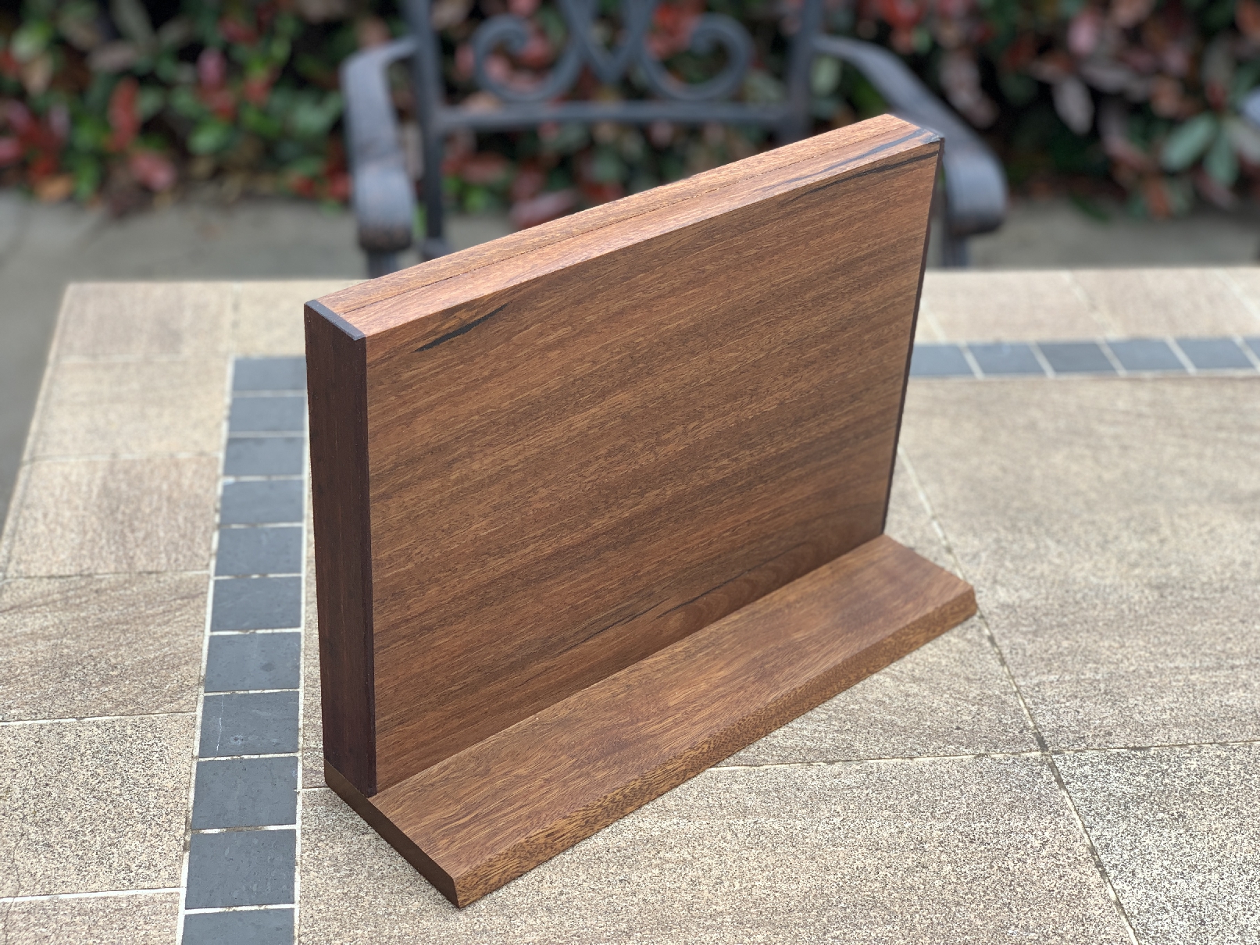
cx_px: 630
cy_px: 472
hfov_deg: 36.8
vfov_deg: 28.0
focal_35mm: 52
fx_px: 1893
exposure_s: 1/124
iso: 16
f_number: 2.4
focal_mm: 6
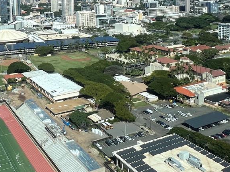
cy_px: 6
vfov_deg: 36.3
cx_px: 15
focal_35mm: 36
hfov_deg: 45.5
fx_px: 239
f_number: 1.8
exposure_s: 1/592
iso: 32
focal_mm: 1.57
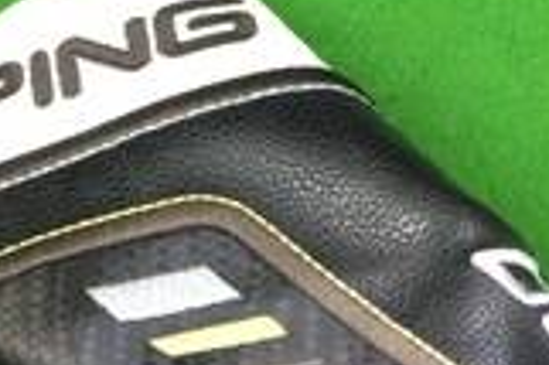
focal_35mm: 128
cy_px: 549
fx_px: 1950
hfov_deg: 16.0
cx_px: 184
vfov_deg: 10.3
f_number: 2.4
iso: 200
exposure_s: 1/30
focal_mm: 3.3
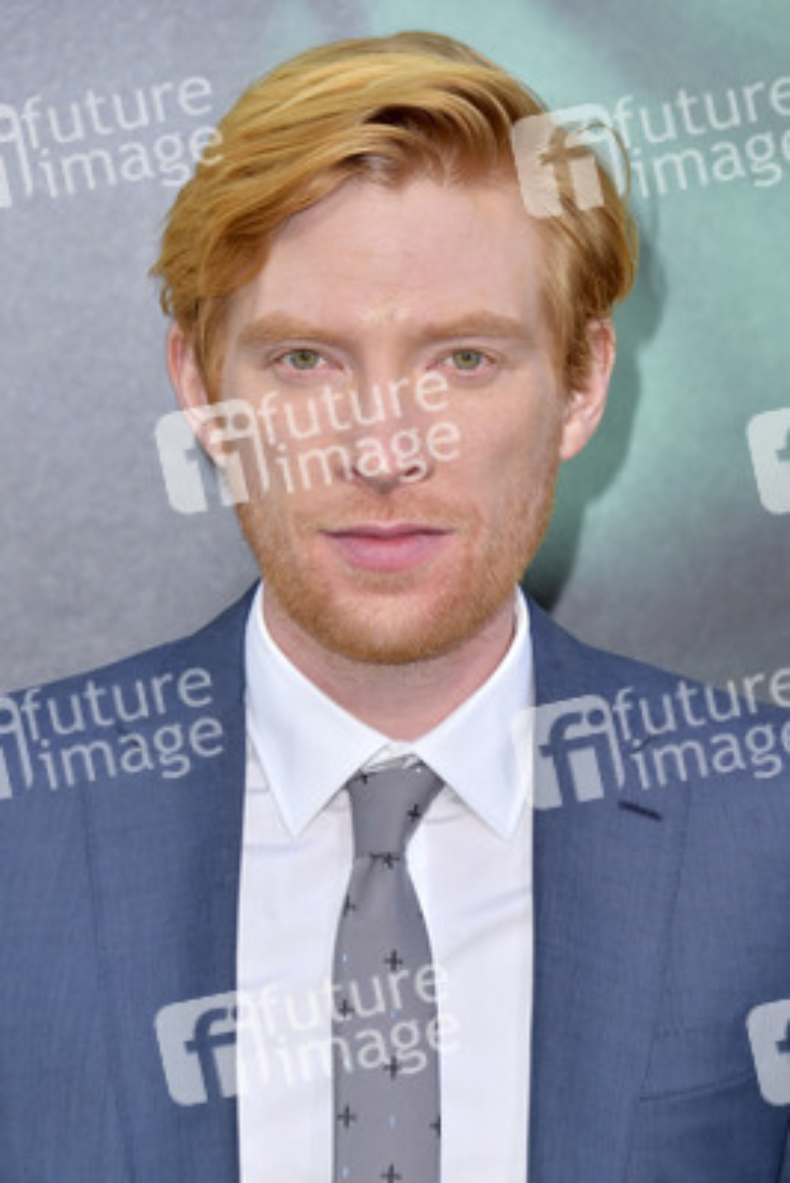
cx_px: 395
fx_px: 6248
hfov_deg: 7.2
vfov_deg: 10.8
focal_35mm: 190
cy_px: 592
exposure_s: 1/250
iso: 320
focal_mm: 190
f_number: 7.1
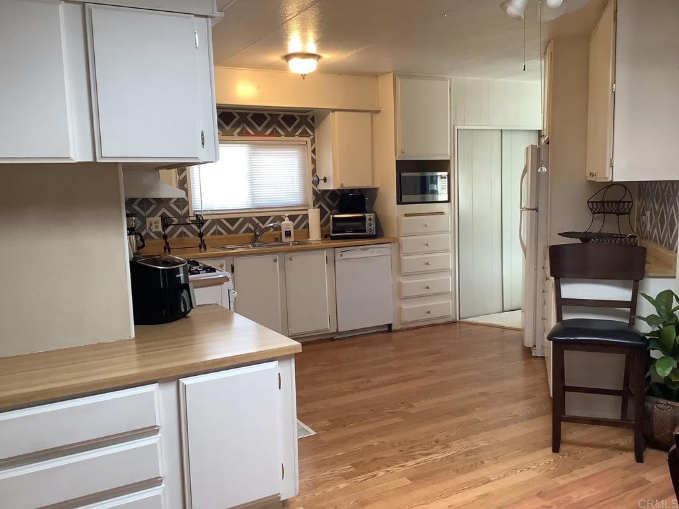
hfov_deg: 58.4
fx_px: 608
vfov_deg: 45.4
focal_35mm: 31
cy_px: 254
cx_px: 340
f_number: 2.4
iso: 125
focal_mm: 3.3
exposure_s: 1/60
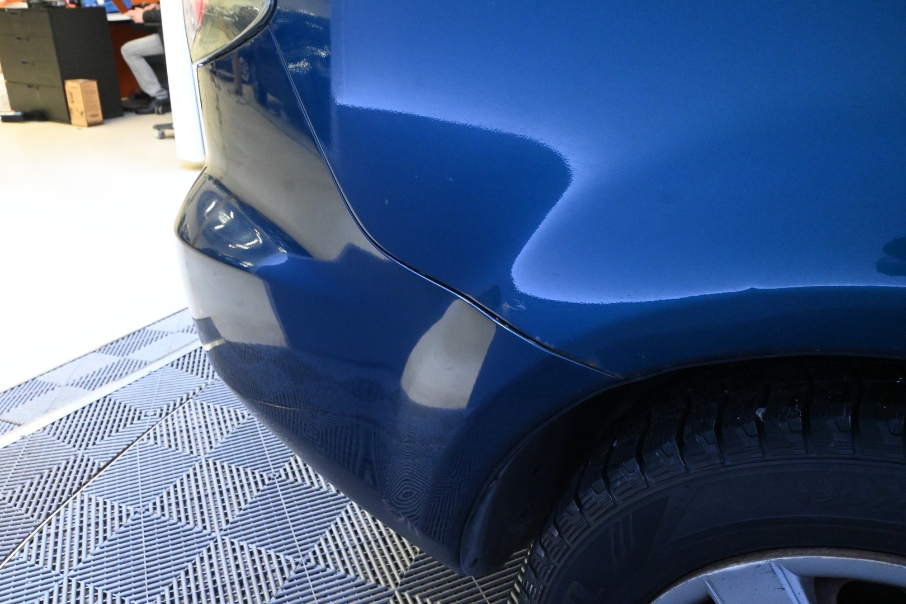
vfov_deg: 43.6
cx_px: 453
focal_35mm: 30
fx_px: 755
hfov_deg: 61.9
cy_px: 302
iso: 5000
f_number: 9
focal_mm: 20
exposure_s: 1/40
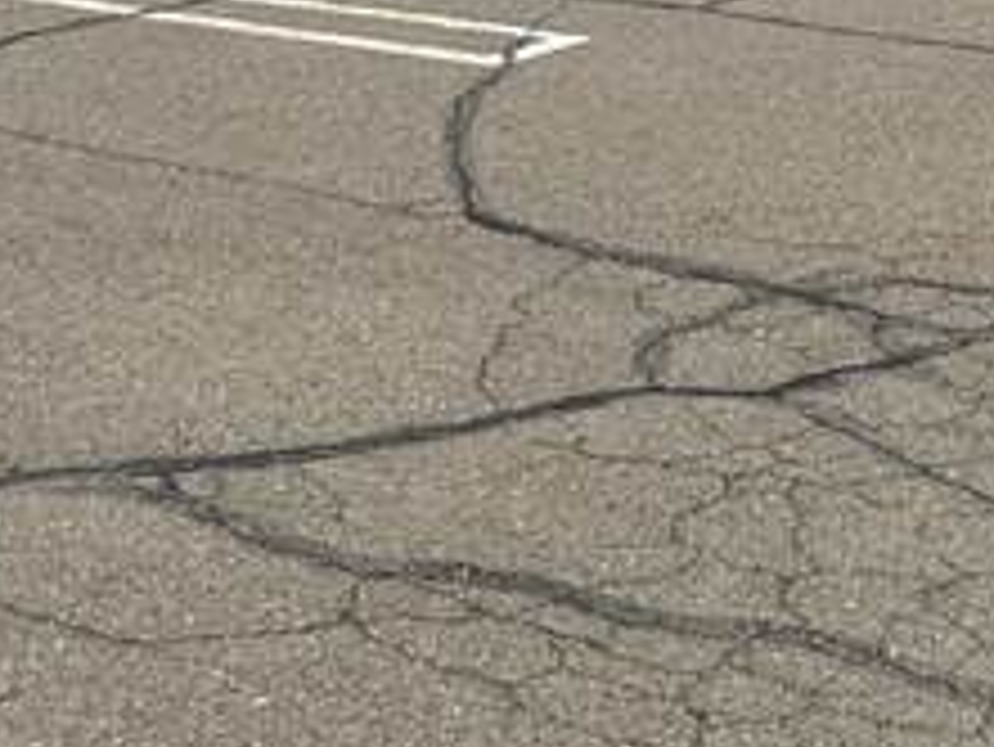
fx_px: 2327
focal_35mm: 81
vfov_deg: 16.1
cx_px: 733
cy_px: -482
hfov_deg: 23.9
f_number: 2.2
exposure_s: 1/2342
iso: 50
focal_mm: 2.22
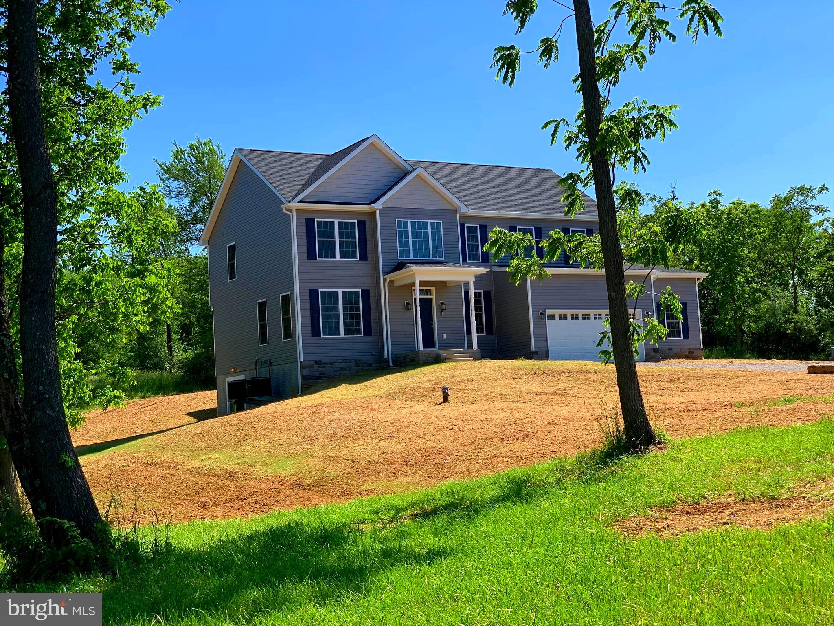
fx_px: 1253
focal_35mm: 52
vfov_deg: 28.0
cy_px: 313
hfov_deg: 36.8
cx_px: 417
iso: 16
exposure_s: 1/940
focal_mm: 6
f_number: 2.4
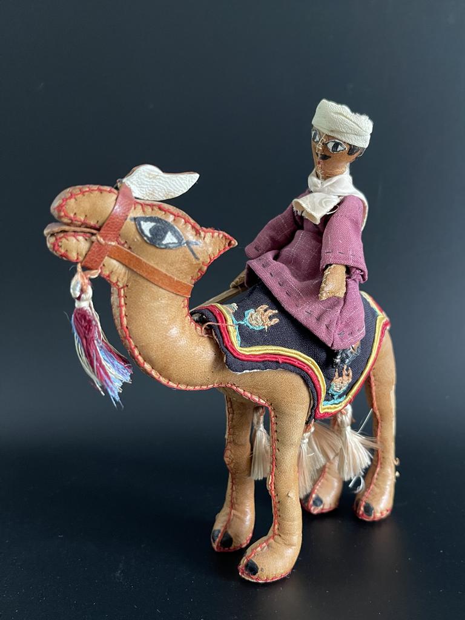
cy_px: 310
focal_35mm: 25
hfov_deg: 54.9
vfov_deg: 69.4
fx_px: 448
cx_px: 232
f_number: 1.6
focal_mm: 5.1
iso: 640
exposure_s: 1/30
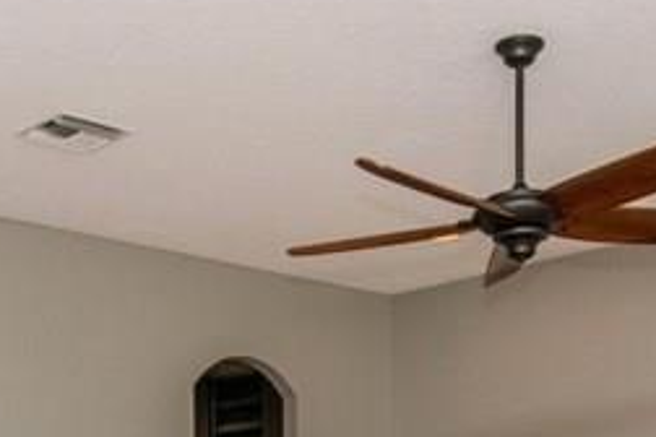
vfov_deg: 18.6
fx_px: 1221
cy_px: 600
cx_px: 292
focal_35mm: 67
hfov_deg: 30.0
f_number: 7.1
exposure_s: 1/200
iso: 640
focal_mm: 11
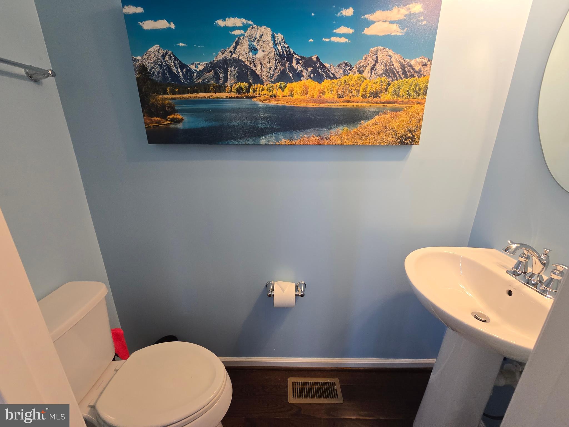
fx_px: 214
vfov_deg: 89.9
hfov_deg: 106.2
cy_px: 214
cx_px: 284
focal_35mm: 13
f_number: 2.2
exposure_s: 1/60
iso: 200
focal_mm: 2.2
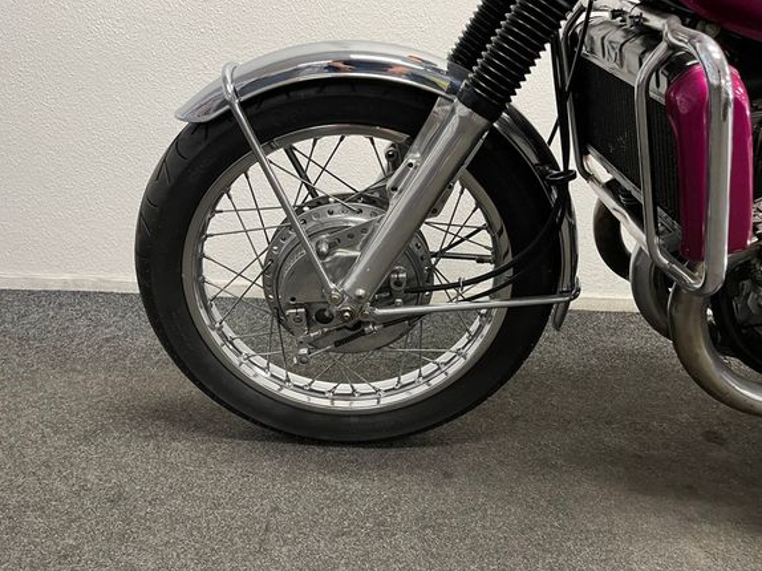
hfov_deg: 61.7
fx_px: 638
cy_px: 262
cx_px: 370
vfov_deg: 48.1
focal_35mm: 29
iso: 160
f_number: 1.6
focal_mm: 5.1
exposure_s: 1/50
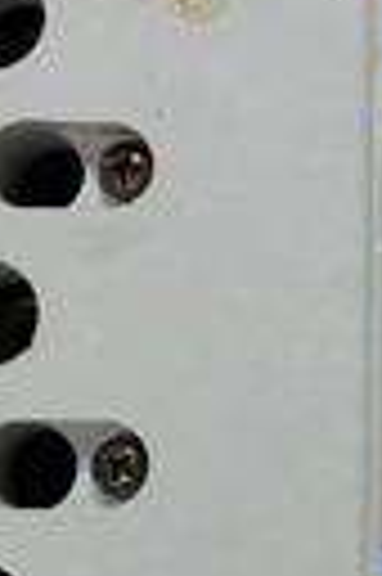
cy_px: 412
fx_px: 1755
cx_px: 688
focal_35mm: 110
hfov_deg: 11.5
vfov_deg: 18.5
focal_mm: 3.79
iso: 432
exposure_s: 1/33
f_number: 2
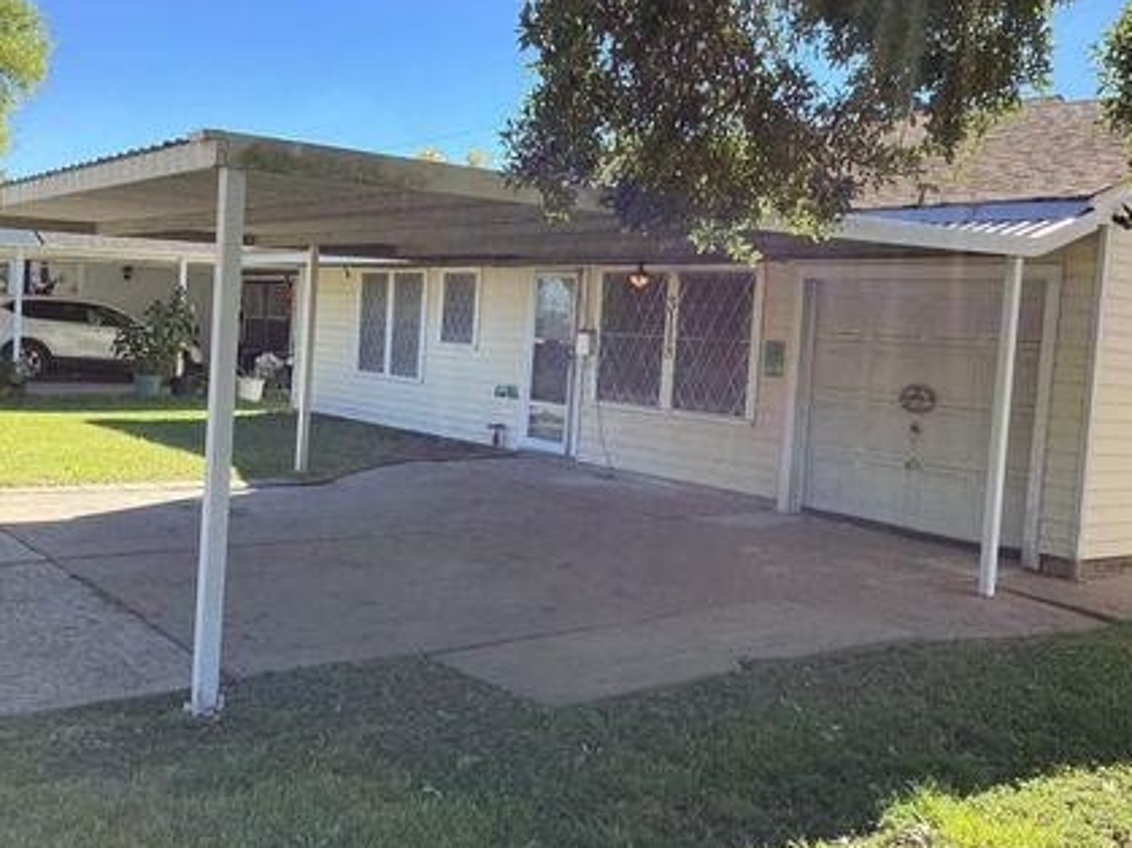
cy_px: 415
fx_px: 1210
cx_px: 670
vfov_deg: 38.6
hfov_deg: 49.9
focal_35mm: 37
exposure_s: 1/515
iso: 25
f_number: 2.4
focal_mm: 3.3
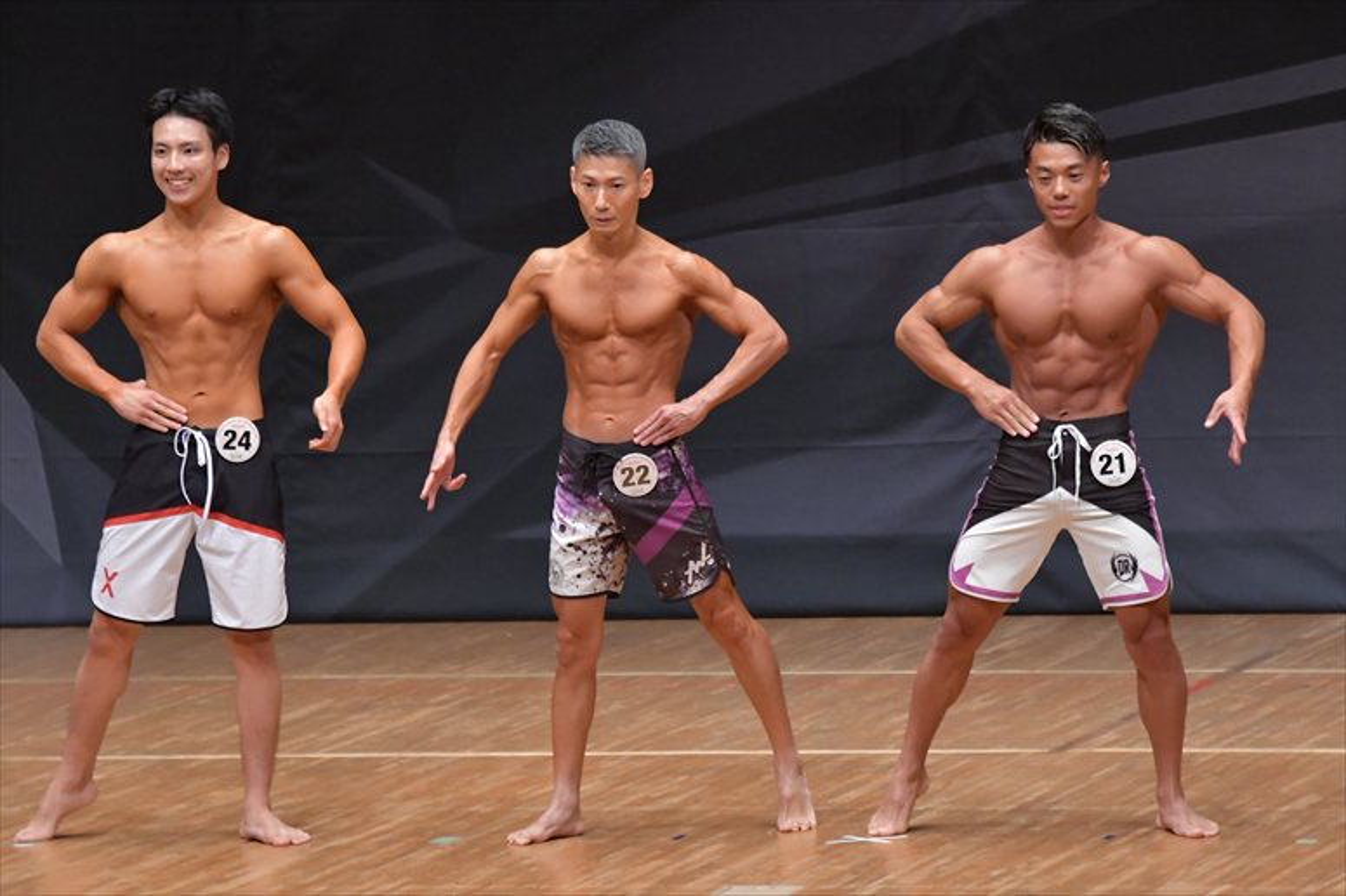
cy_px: 448
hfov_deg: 7.2
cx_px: 673
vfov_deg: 4.8
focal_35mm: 285
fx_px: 10651
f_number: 5.6
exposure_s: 1/400
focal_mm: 190
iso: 6400
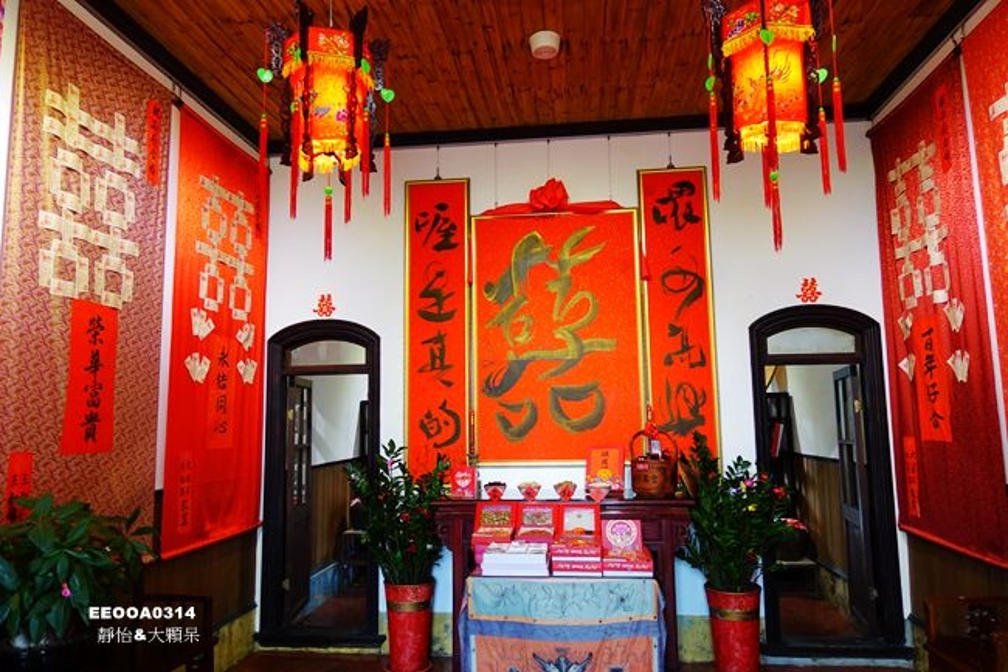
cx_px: 504
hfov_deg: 73.8
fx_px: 672
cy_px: 336
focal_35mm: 24
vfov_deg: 53.1
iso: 125
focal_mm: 8.8
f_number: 1.8
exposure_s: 1/30
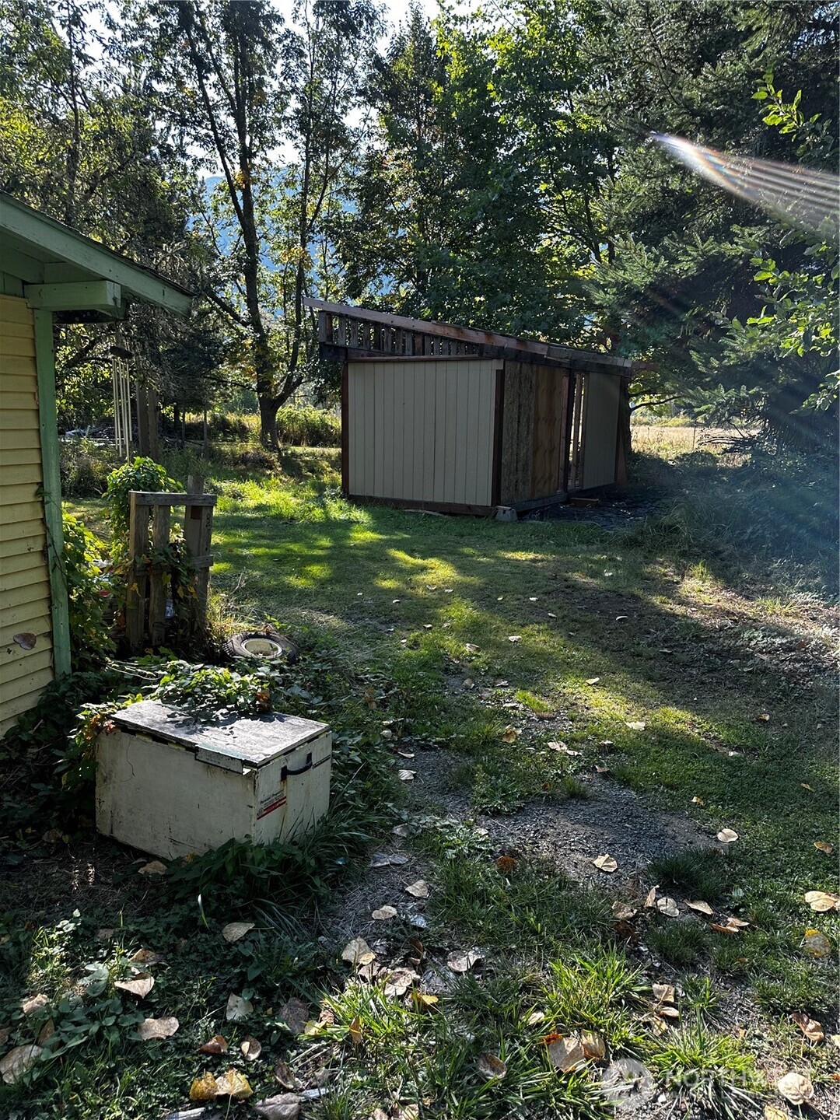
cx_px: 420
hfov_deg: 56.8
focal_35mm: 24
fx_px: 777
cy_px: 560
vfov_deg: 71.6
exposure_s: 1/549
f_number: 1.78
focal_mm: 6.86
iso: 80
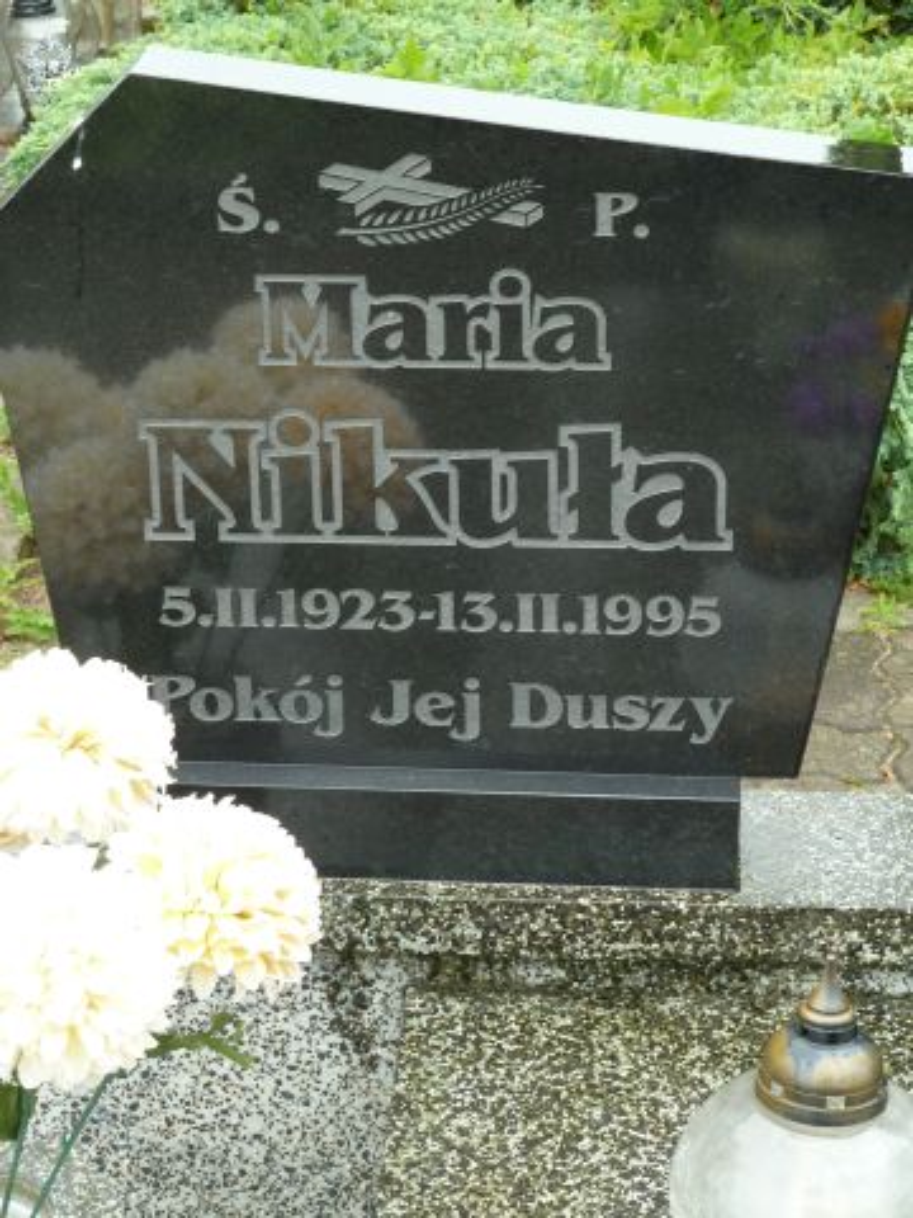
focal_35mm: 83
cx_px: 456
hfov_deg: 17.8
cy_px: 609
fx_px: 2919
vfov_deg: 23.6
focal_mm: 13.7
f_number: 4.2
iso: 100
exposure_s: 1/40
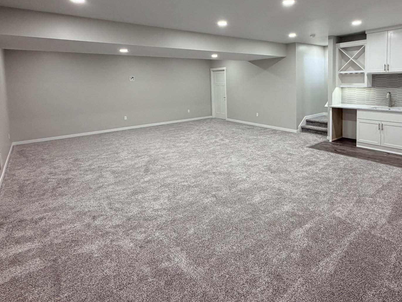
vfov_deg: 61.7
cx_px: 235
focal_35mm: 21
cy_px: 98
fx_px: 244
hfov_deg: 78.3
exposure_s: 1/120
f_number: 2.2
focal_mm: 2.22
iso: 320
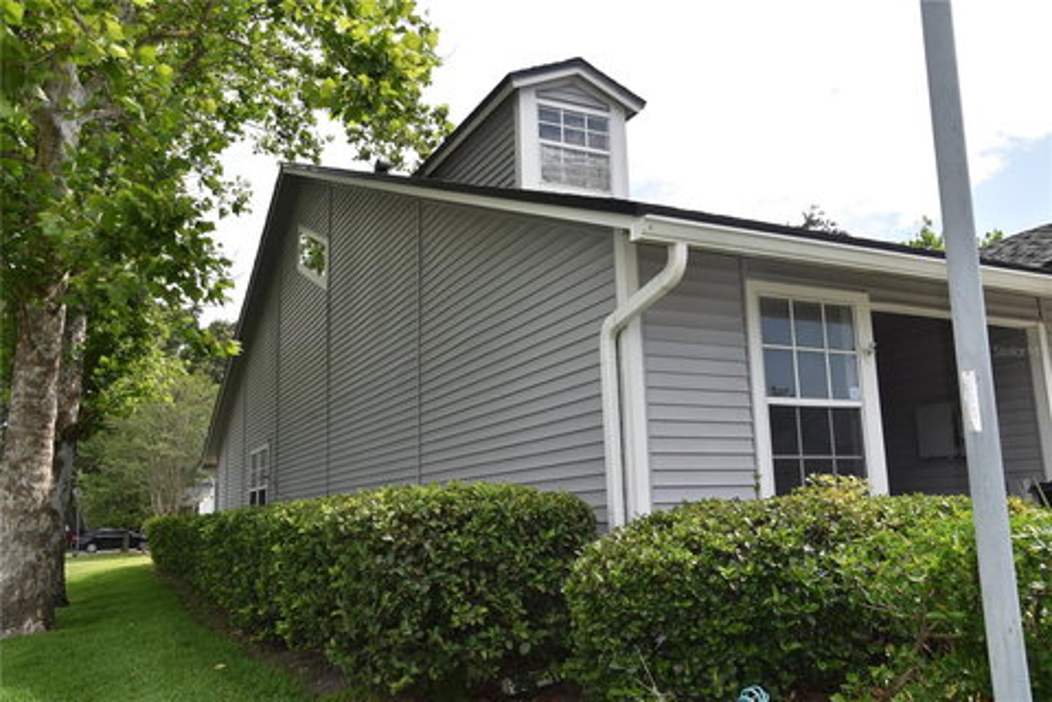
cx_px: 526
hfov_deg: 67.4
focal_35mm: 27
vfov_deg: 47.9
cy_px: 351
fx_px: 789
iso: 100
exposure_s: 1/200
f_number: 8
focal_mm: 18
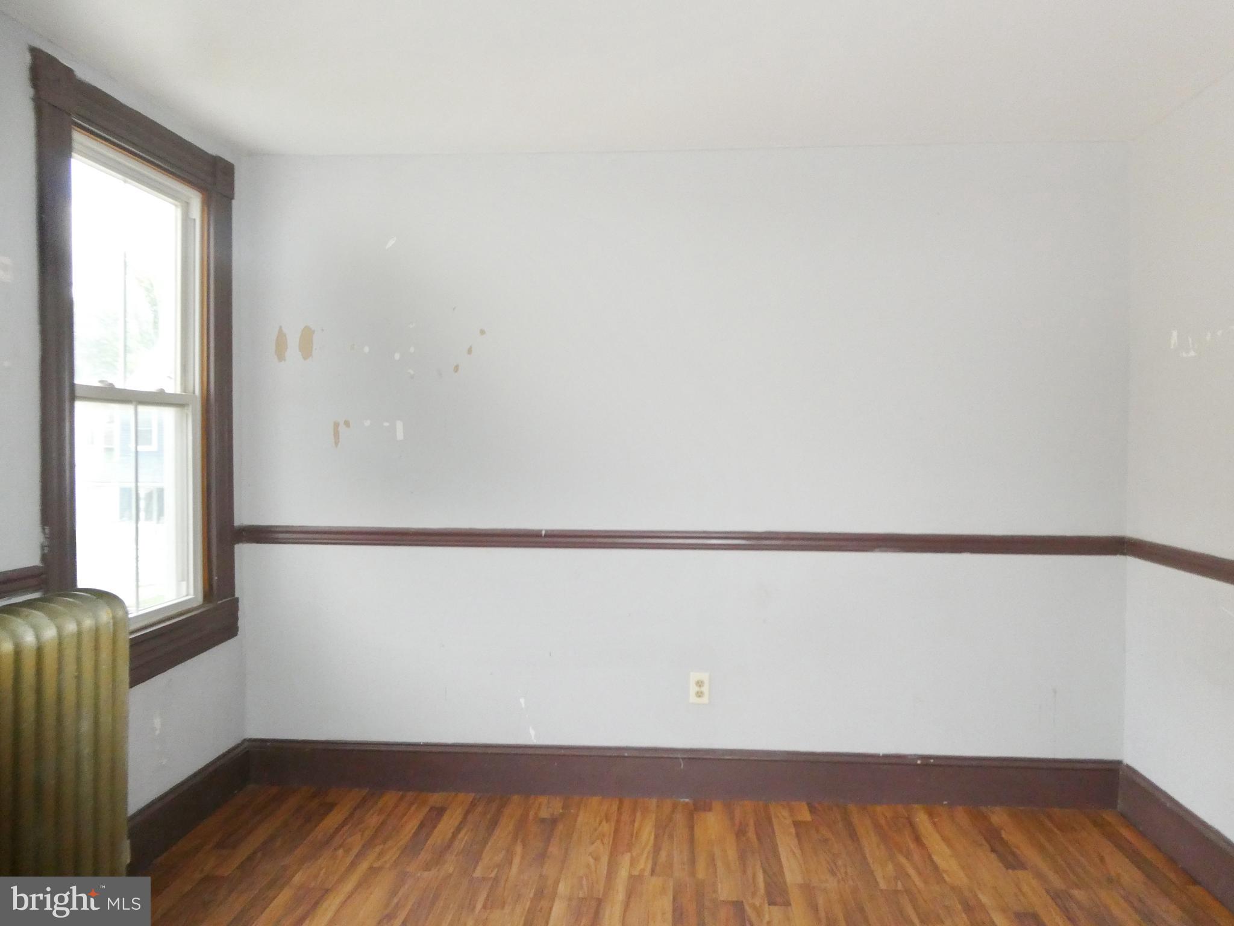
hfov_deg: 71.6
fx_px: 856
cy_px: 463
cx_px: 617
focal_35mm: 24
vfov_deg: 56.8
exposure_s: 1/125
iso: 400
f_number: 3.3
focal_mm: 4.3
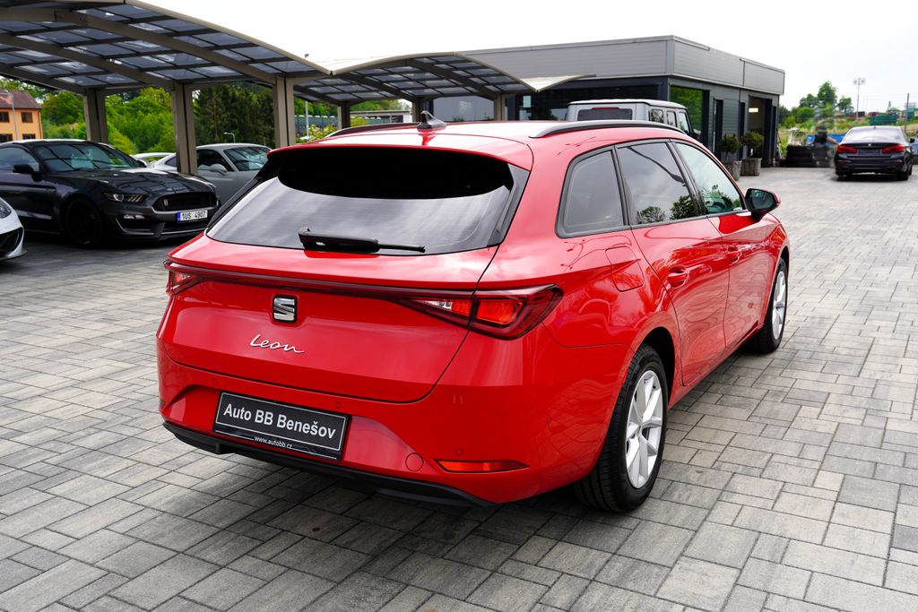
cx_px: 459
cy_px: 306
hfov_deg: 57.2
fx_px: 842
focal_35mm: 33
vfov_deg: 40.0
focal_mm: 33
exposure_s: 1/125
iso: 100
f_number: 8
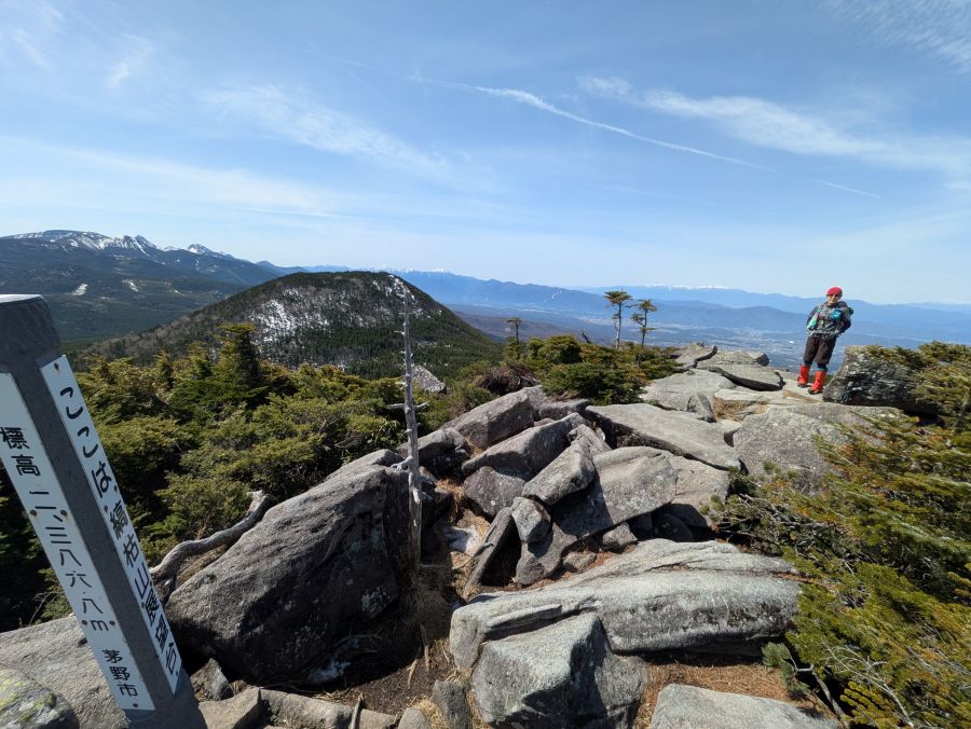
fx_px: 393
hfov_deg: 102.0
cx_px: 486
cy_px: 364
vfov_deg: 85.7
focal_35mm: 14
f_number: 2.2
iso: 49
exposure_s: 1/1527
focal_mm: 1.83
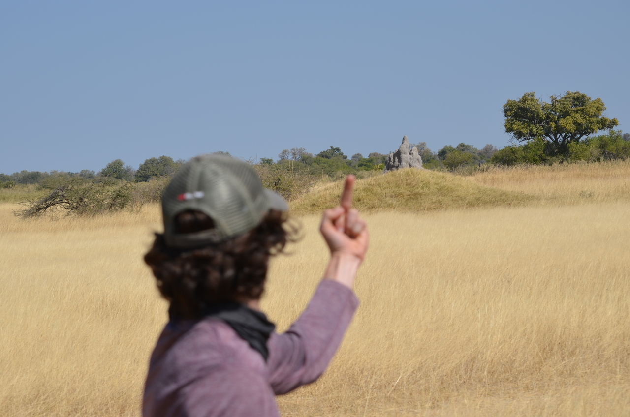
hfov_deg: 15.9
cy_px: 208
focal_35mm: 129
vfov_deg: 10.6
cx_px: 315
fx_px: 2253
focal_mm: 86
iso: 100
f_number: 9
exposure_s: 1/320
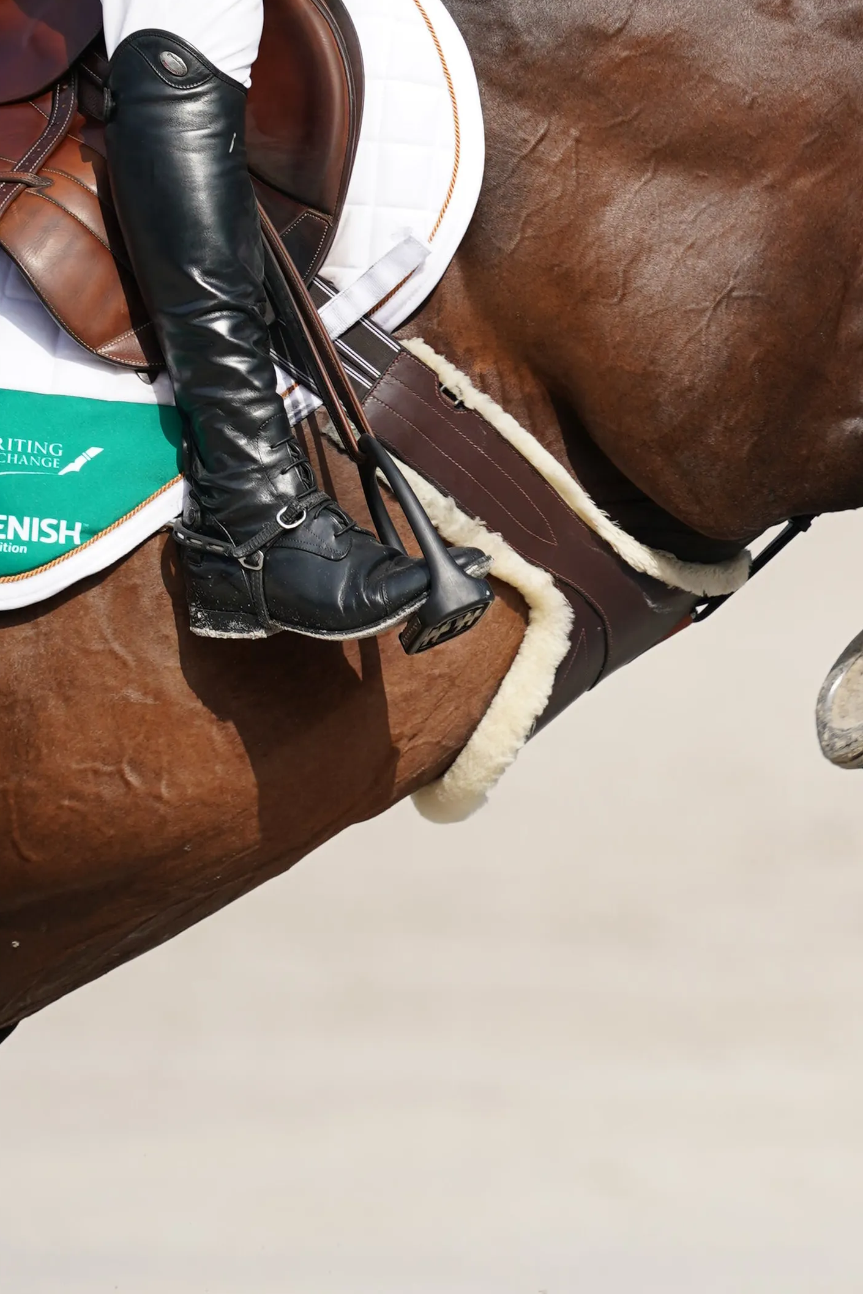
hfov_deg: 1.4
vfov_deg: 2.1
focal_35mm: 1005
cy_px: 386
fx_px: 36135
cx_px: 939
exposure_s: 1/2000
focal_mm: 400
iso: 160
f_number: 2.8
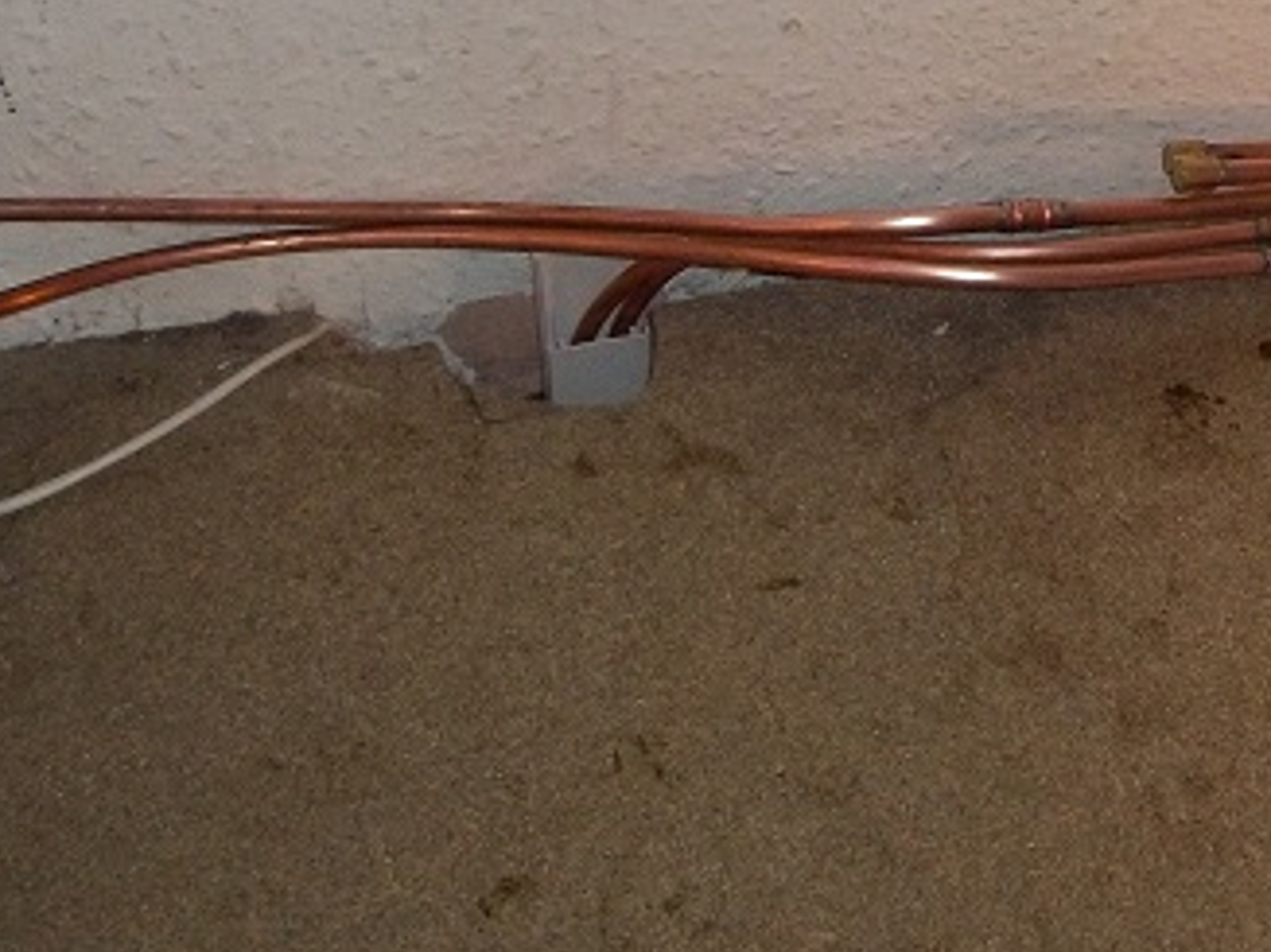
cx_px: 925
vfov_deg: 17.4
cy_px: 194
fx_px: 3083
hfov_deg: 23.1
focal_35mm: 84
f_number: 2.9
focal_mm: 5.7
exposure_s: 1/30
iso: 160
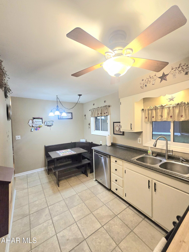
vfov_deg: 106.2
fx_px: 95
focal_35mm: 13
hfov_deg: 89.9
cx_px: 94
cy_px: 126
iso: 320
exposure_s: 1/60.2
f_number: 2.2
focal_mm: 2.2
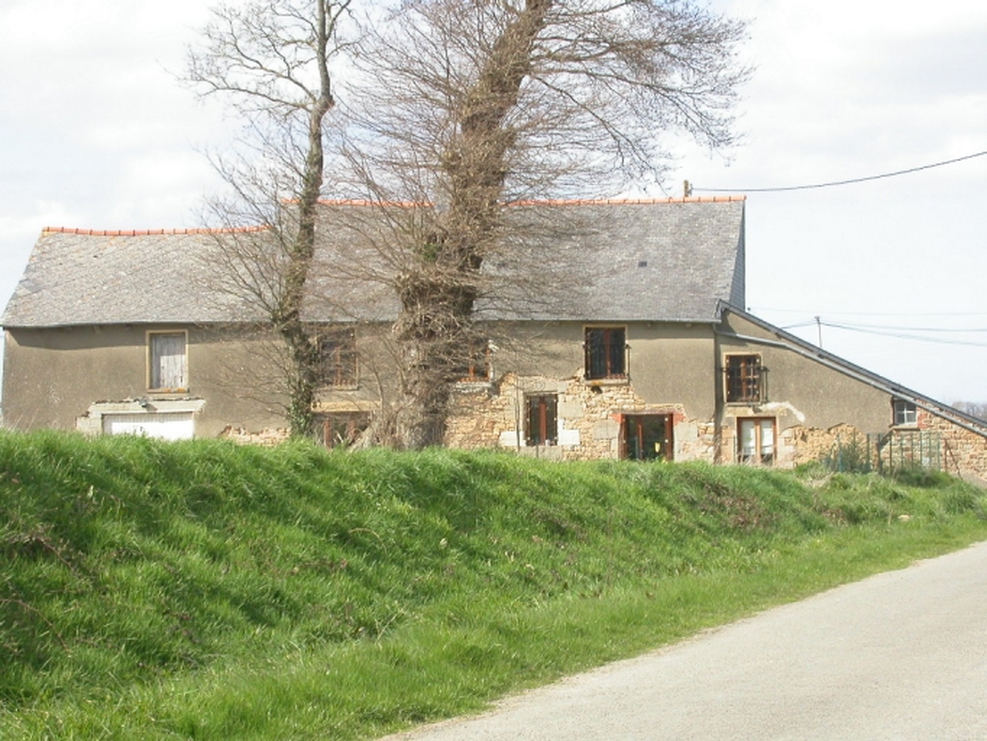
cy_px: 370
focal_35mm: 98
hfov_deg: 20.0
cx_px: 494
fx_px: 2795
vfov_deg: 15.1
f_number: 5.6
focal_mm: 20.4
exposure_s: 1/308
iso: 100
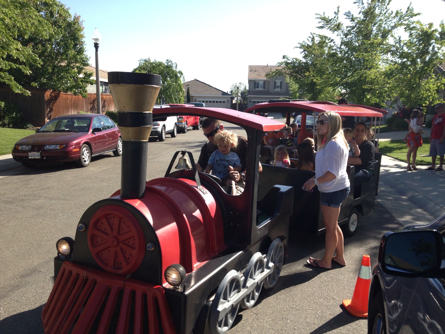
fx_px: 450
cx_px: 222
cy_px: 167
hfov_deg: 52.6
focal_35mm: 35
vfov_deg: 40.7
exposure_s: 1/920
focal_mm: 4.28
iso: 64
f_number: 2.4
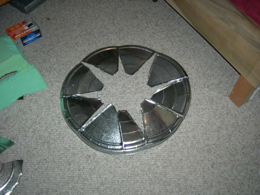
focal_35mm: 36
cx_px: 130
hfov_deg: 51.4
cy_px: 98
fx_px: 270
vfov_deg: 39.7
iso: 64
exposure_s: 1/60.1
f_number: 2.7
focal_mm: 7.5
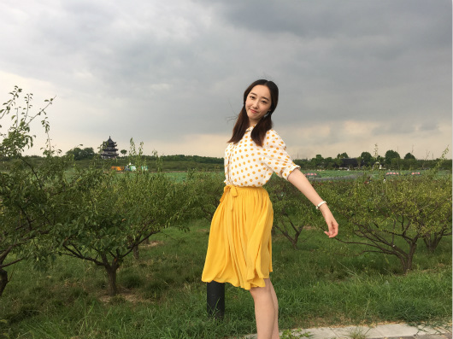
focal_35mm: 29
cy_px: 170
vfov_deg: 48.2
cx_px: 226
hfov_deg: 61.7
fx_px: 379
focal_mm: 4.15
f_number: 2.2
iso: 25
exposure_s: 1/416
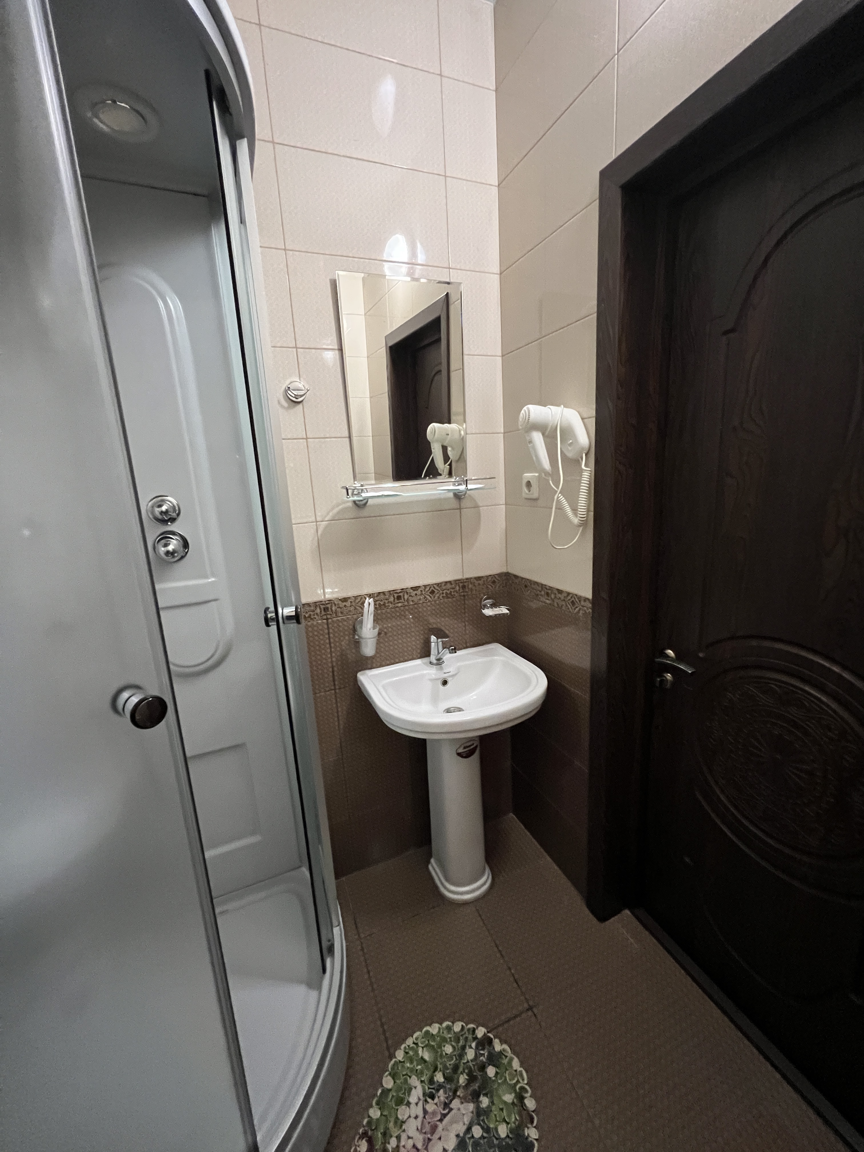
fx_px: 433
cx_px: 432
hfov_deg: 89.9
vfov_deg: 106.2
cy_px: 576
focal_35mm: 13
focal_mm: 1.57
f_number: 1.8
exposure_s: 1/50
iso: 800
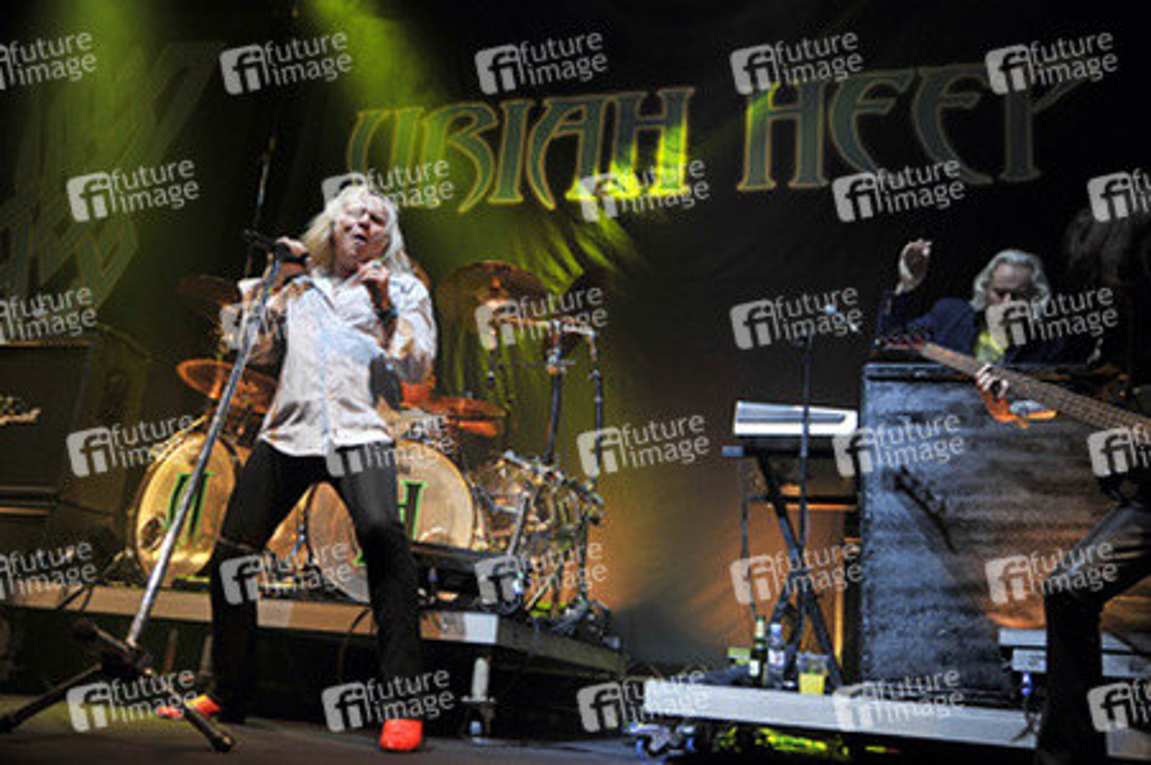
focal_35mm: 34
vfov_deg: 38.8
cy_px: 382
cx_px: 576
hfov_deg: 55.8
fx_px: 1086
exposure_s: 1/320
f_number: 3.5
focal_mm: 34
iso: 400
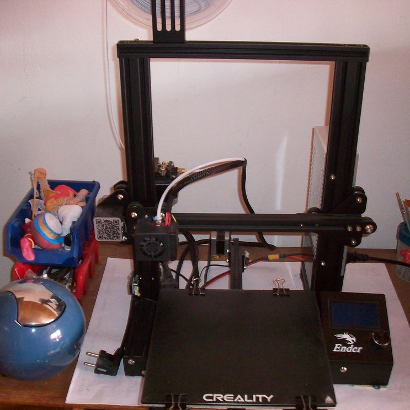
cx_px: 190
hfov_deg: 38.3
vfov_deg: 38.3
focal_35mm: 44
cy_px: 205
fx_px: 590
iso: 200
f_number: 2.8
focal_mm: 6.2
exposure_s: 1/64
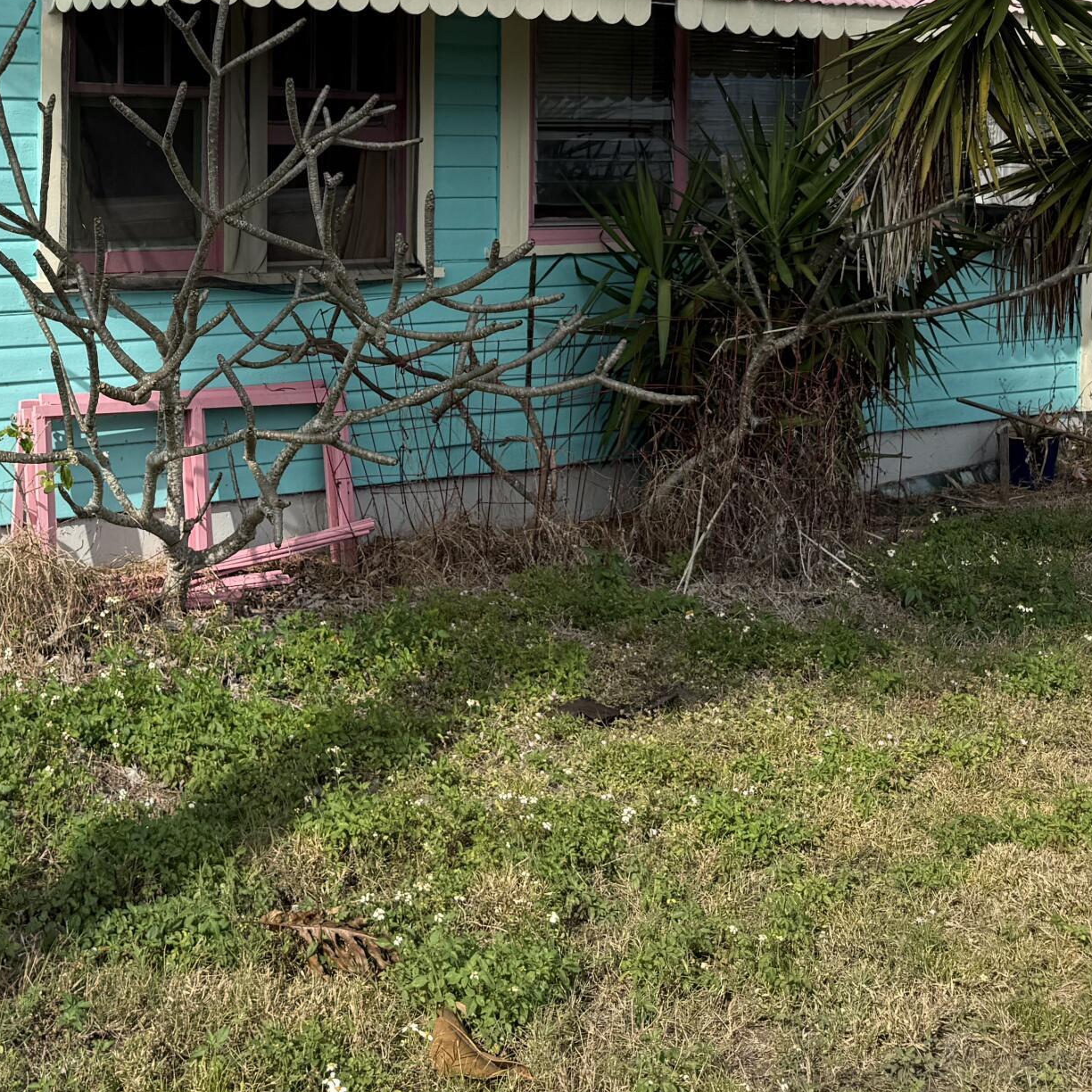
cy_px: 149
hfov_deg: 31.4
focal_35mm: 52
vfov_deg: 31.5
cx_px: 135
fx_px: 1856
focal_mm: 6.76
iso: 80
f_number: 1.78
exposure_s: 1/6173
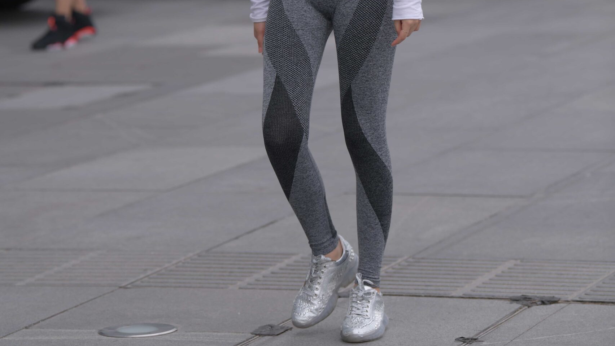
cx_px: 308
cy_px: -16
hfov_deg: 11.2
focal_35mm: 192
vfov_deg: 6.3
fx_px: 3131
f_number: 4
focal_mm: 122
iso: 220
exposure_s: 1/1000
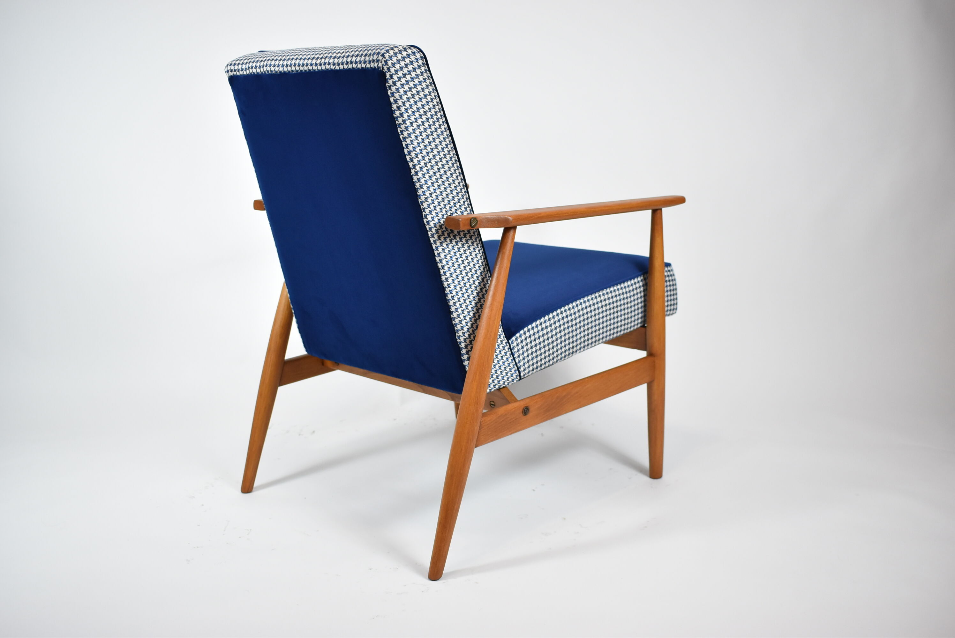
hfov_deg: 53.1
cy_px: 319
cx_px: 478
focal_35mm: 36
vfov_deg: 36.9
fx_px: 956
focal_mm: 24
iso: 800
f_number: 4.5
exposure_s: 1/125
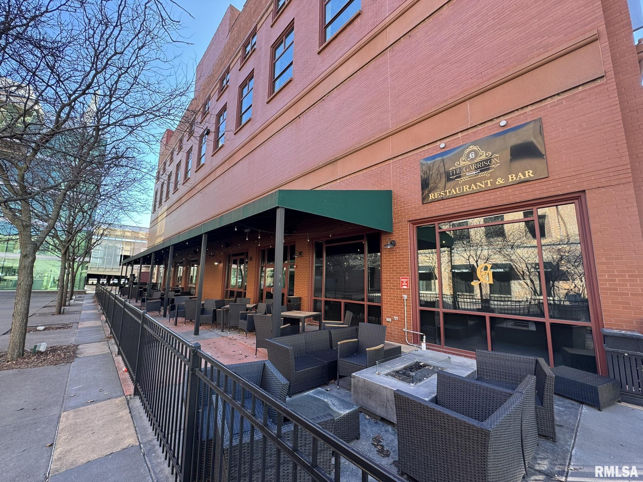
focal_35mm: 14
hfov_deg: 102.1
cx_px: 322
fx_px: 260
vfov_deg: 85.7
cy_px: 241
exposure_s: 1/99
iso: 50
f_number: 2.2
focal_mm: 2.22
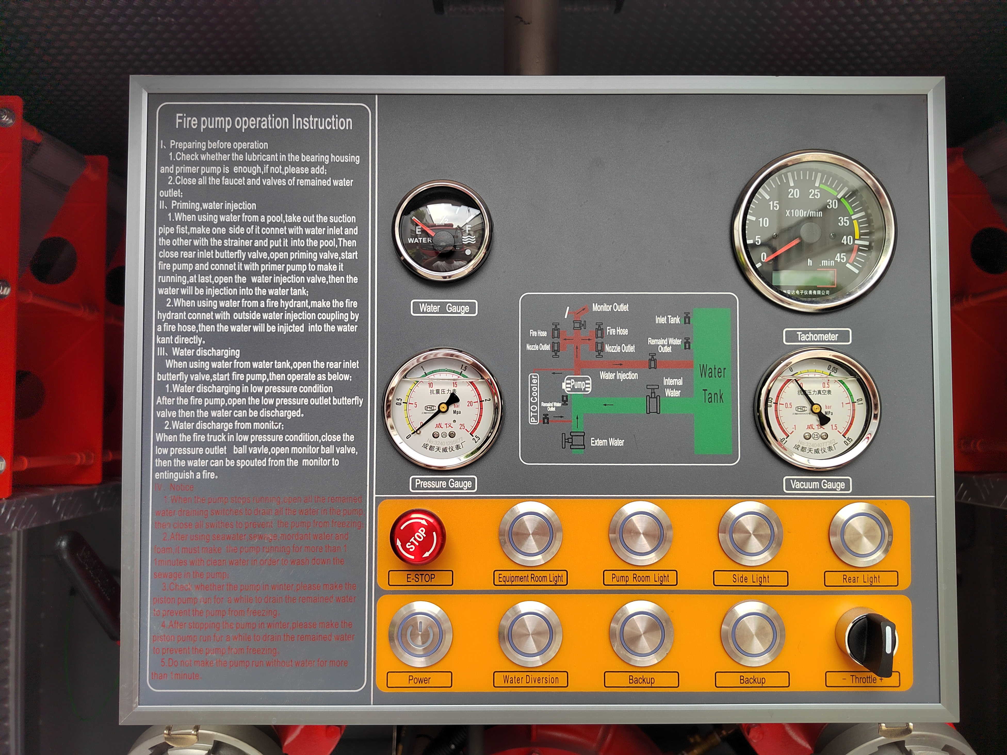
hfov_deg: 73.9
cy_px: 378
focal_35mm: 23
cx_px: 504
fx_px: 669
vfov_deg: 58.9
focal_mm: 5.52
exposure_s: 1/100
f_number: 1.9
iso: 120
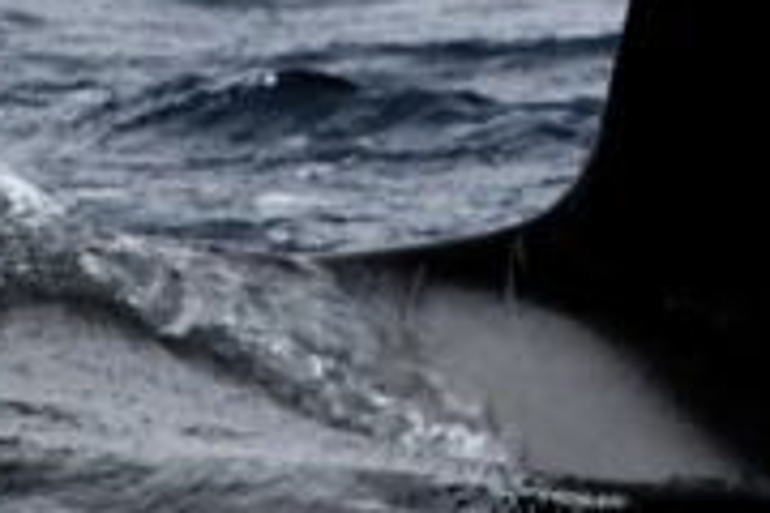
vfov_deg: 0.5
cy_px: -318
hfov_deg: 0.8
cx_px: 898
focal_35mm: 2672
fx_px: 57147
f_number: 6.3
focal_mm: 600
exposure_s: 1/8000
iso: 1600
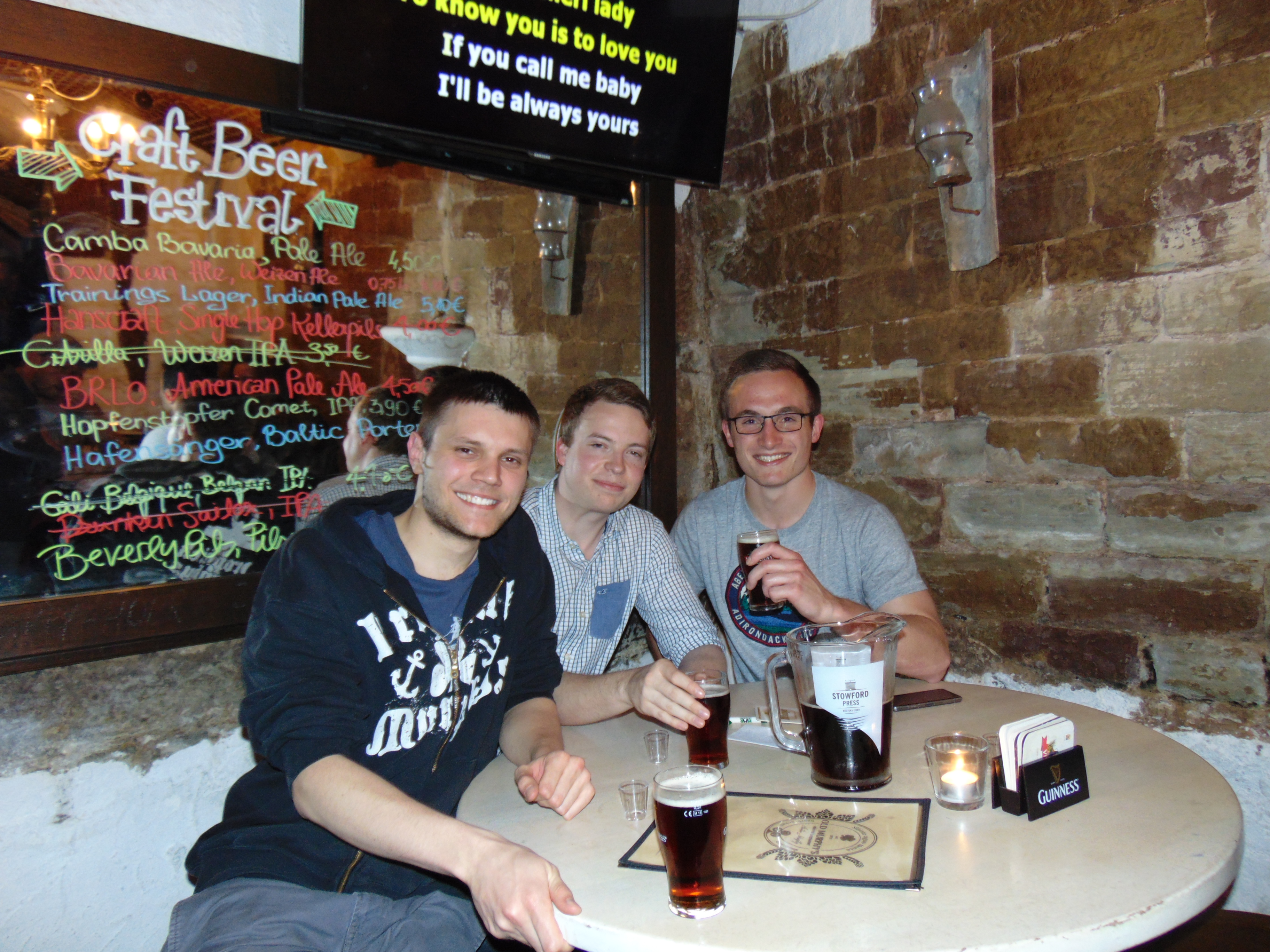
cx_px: 635
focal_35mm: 25
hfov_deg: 69.4
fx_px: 917
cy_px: 476
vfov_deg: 54.9
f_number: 3
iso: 200
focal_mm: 4.5
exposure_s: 1/8
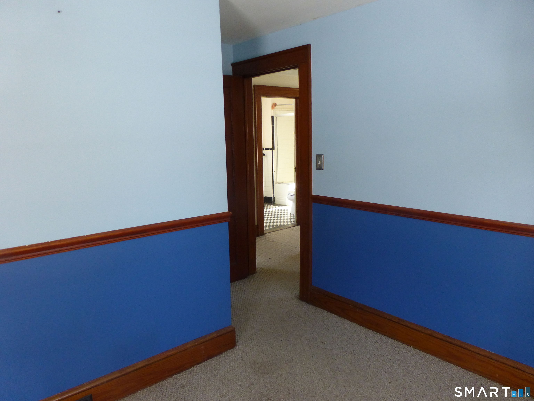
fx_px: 370
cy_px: 200
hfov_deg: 71.6
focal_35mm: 24
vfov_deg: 56.8
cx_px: 267
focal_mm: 4.3
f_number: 3.3
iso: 320
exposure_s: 1/60
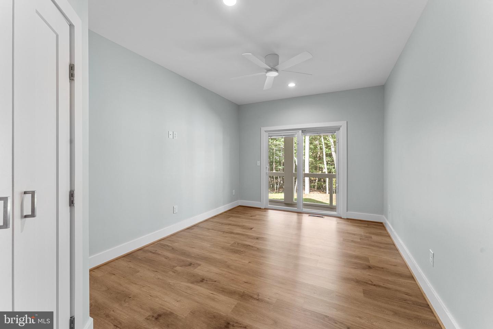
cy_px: 164
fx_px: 192
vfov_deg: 81.2
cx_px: 246
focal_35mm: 14
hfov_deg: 104.3
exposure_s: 1/10
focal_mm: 14
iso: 1000
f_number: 8
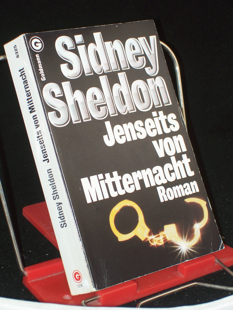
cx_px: 116
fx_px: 915
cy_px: 155
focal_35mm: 102
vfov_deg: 19.3
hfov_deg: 14.5
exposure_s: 1/100
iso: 80
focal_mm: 16.8
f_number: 4.6
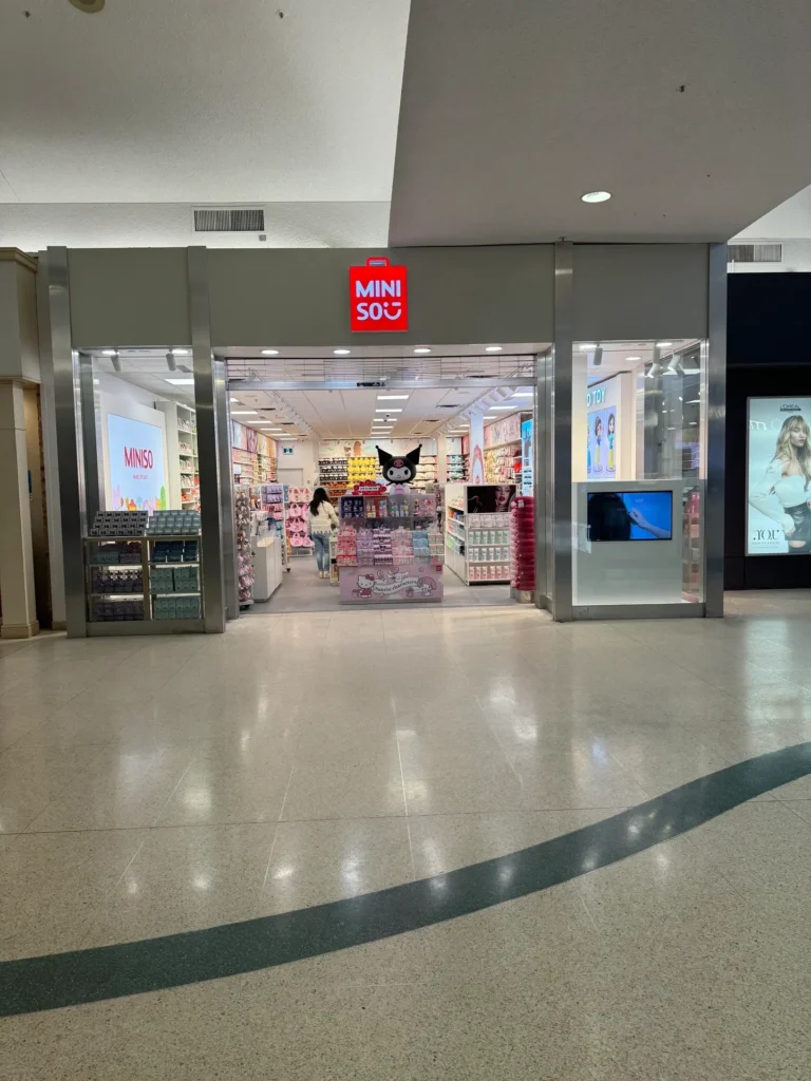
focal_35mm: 24
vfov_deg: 71.6
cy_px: 540
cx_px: 406
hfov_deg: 56.8
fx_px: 750
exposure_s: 1/155
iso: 64
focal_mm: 6.86
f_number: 1.78
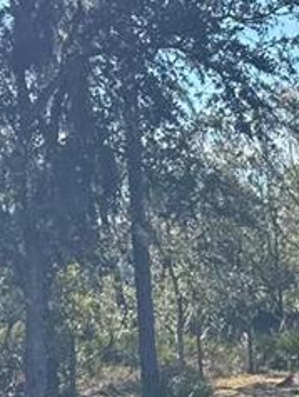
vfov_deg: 15.9
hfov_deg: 11.7
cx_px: 473
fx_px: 1391
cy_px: 412
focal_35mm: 121
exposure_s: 1/3759
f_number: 1.78
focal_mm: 6.76
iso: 80
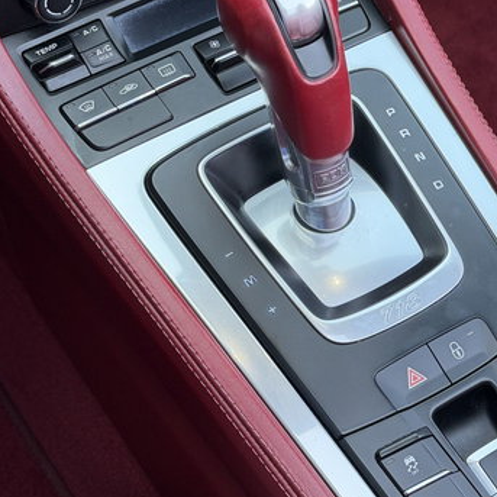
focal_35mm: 95
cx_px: 359
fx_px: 1543
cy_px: 171
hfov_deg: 18.2
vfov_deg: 18.3
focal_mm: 6.76
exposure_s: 1/236
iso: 160
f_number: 1.78
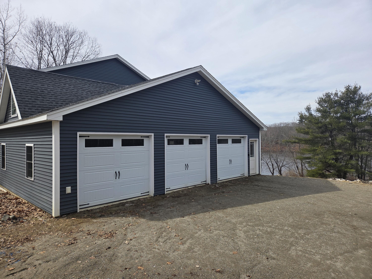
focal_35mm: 23
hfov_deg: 73.9
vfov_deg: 58.9
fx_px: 247
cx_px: 186
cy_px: 140
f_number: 1.8
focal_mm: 5.4
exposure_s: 1/4663
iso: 80
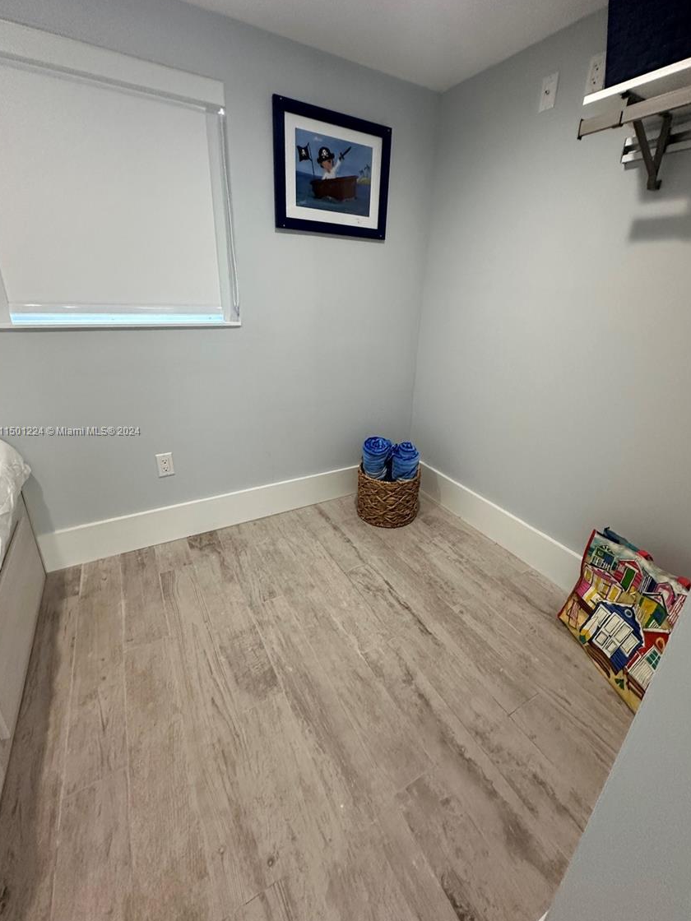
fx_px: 399
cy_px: 432
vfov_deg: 98.0
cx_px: 359
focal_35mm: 15
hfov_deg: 81.7
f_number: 2.2
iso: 250
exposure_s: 1/120
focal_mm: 2.22
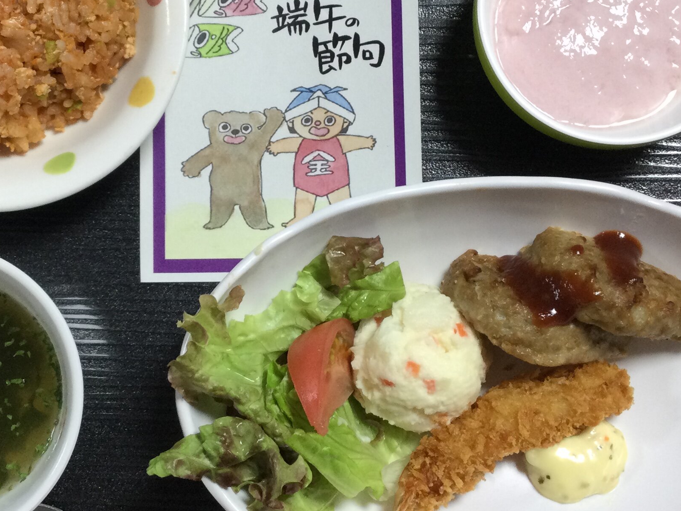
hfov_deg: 30.6
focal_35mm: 63
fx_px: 1240
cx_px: 249
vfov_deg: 23.3
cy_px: 226
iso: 50
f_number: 2.4
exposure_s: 1/30
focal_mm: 3.3
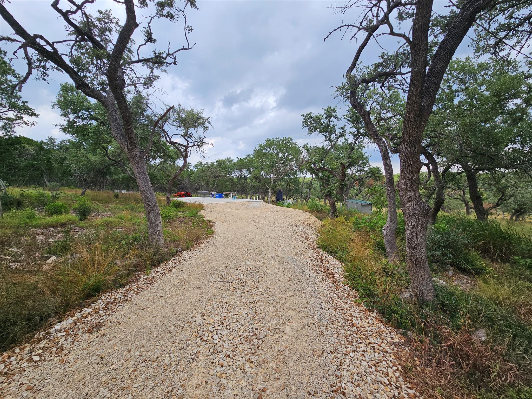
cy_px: 200
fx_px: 200
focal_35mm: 13
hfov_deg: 106.2
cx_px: 266
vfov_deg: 89.9
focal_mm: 2.2
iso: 50
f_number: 2.2
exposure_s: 1/1225
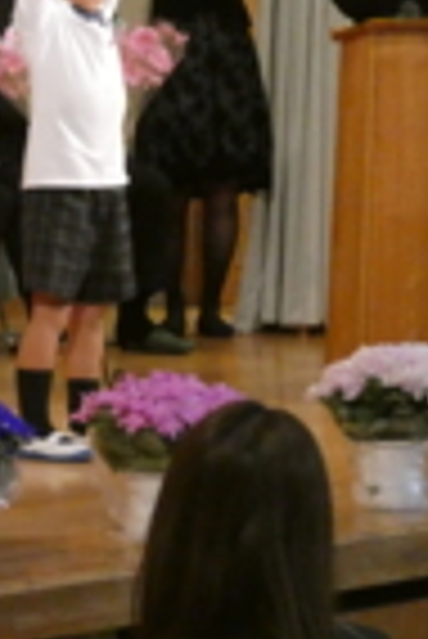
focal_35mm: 189
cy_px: 220
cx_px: -108
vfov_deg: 10.9
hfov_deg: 7.2
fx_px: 3362
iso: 1250
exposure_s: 1/80
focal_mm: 13.2
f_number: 4.6
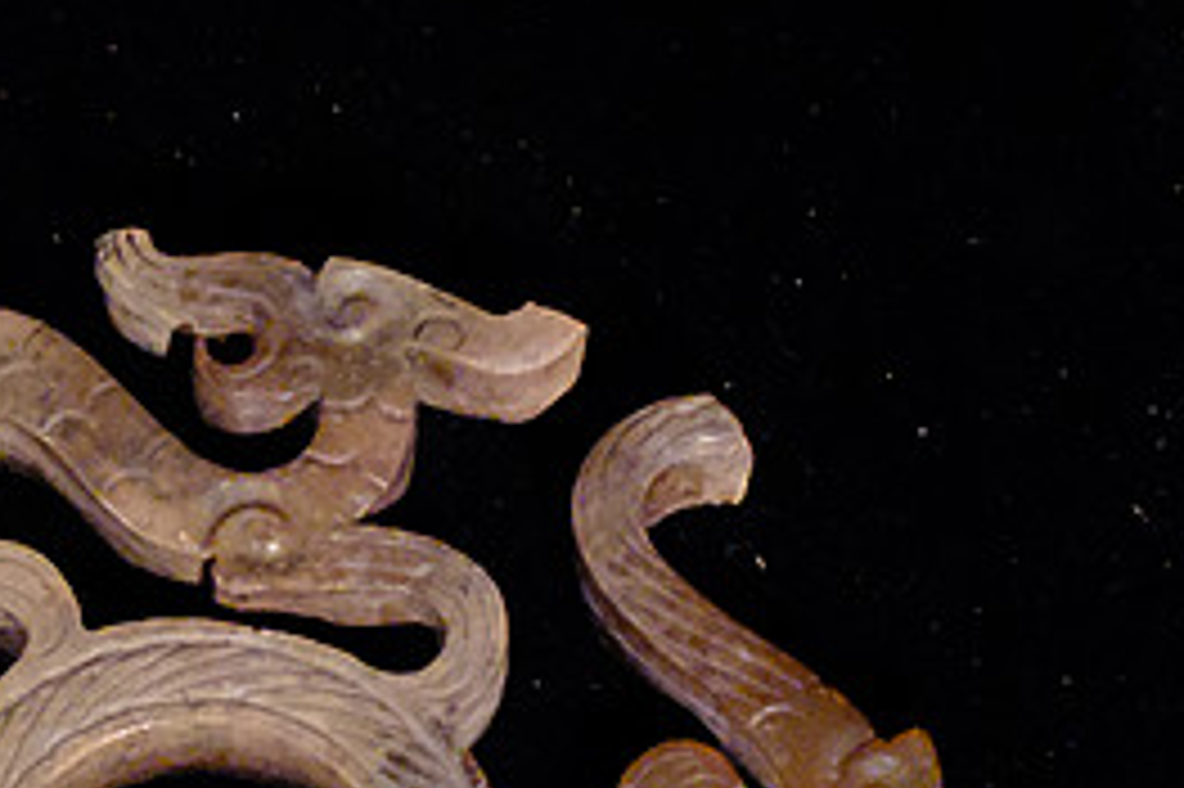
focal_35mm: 256
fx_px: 8414
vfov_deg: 5.3
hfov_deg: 8.0
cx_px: 225
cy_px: 867
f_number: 14
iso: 12800
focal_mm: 55.8
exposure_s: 1/45
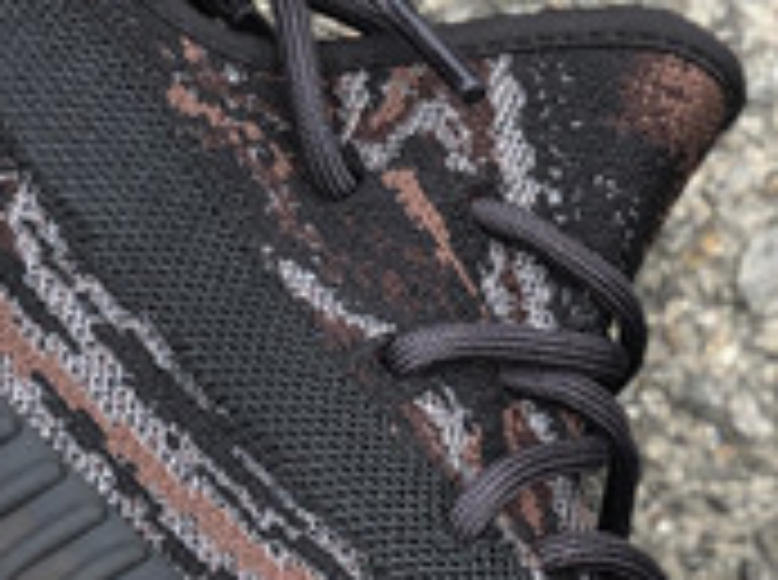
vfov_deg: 6.5
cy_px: 874
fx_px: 5002
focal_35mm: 223
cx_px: 715
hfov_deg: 8.9
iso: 16
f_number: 2.4
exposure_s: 1/123
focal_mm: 6
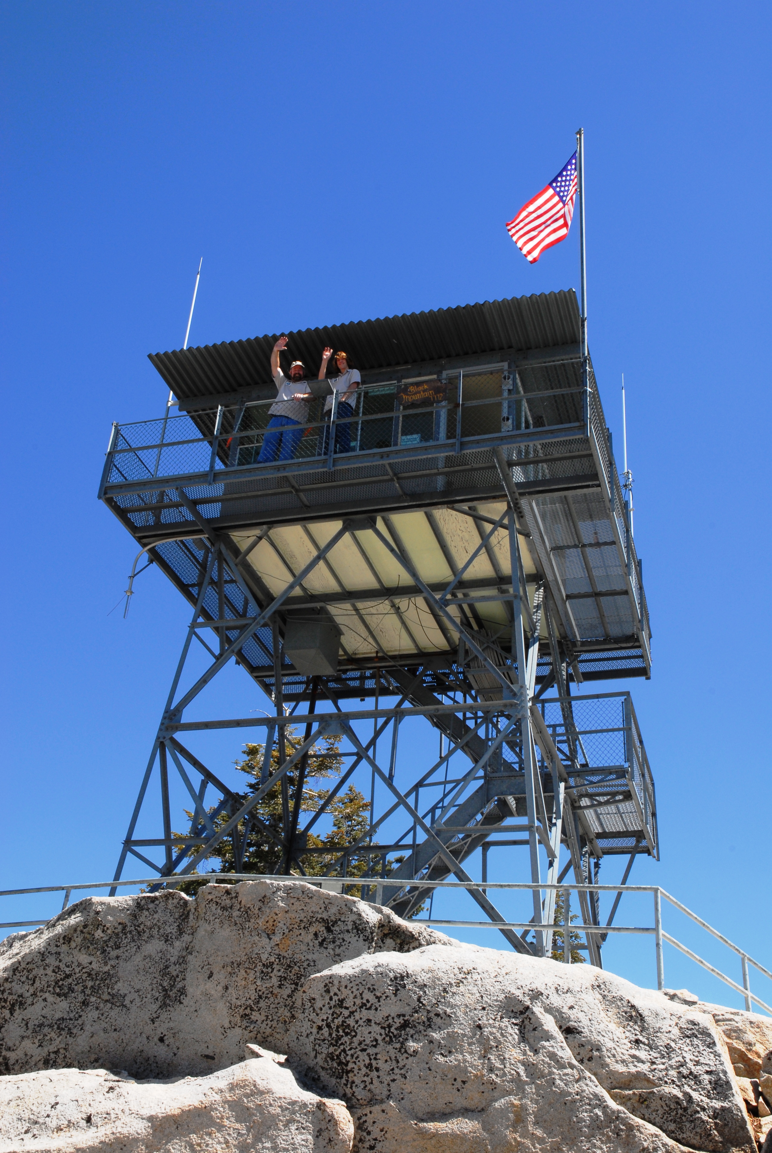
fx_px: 1203
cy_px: 576
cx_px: 386
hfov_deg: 35.6
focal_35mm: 38
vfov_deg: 51.2
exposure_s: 1/60
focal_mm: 25
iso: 200
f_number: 20
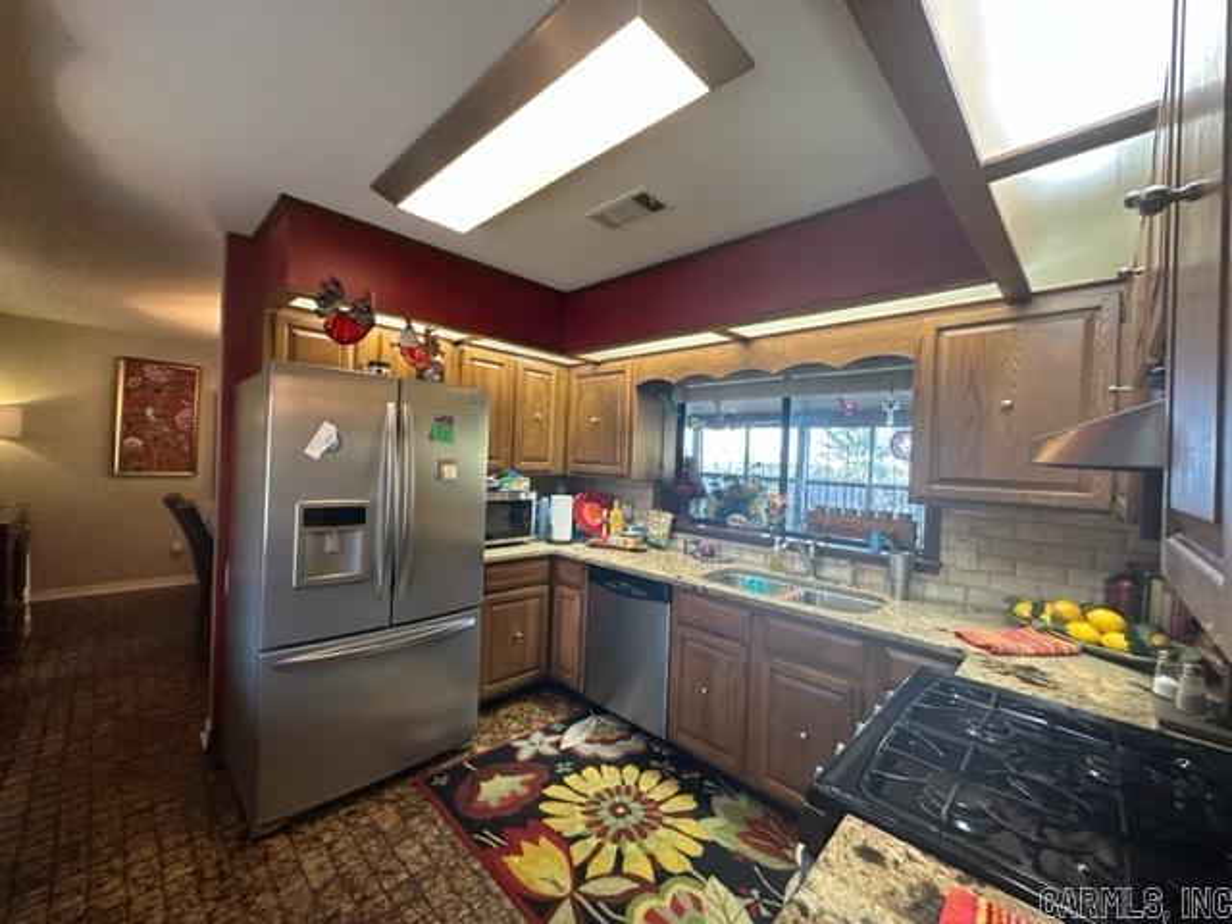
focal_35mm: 14
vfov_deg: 85.7
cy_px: 462
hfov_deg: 102.1
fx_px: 498
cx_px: 616
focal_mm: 2.22
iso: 200
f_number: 2.2
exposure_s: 1/60
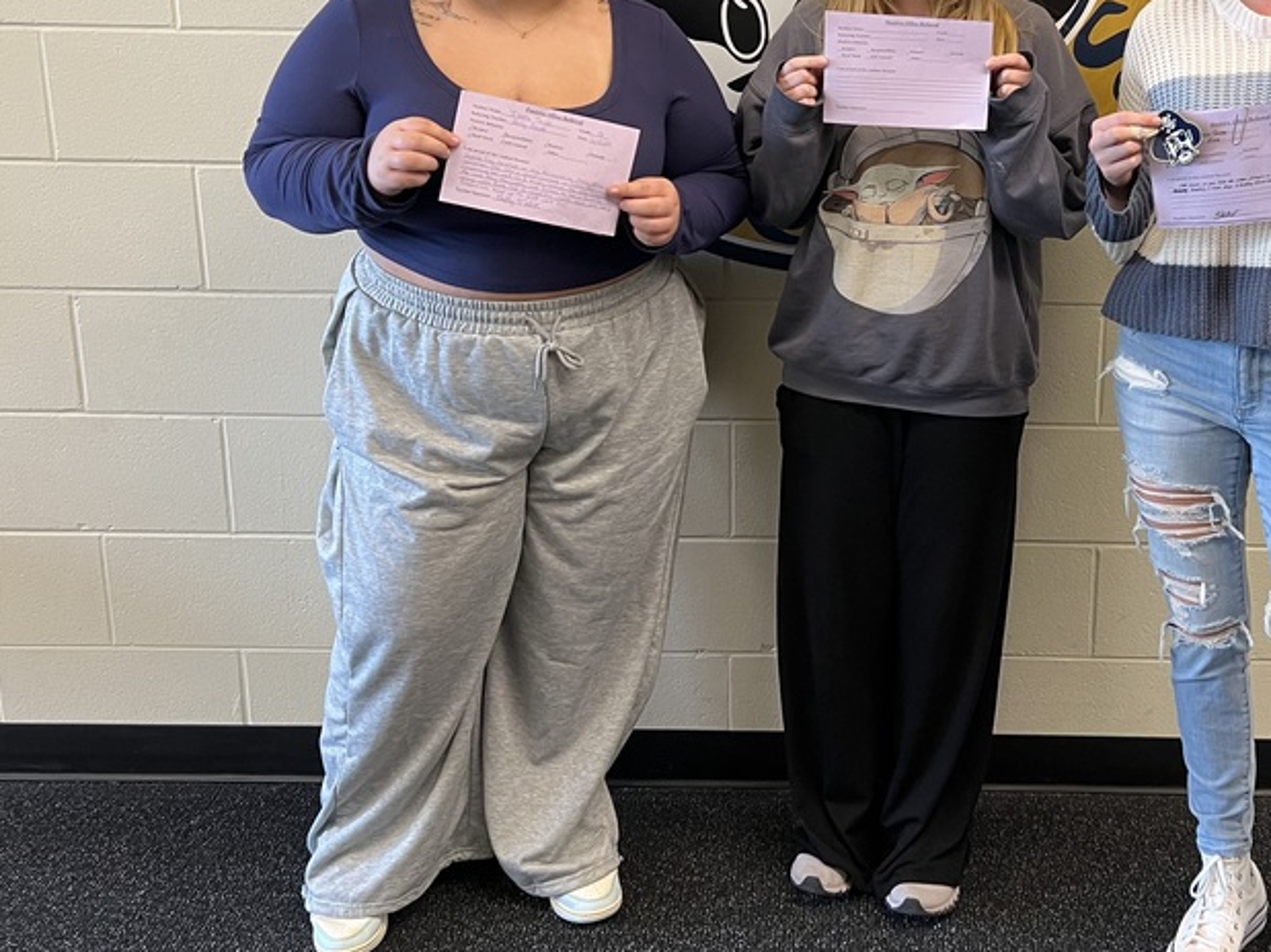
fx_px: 1579
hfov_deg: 43.0
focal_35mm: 43
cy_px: 300
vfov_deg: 33.2
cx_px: 883
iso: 160
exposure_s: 1/60
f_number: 1.5
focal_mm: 5.7
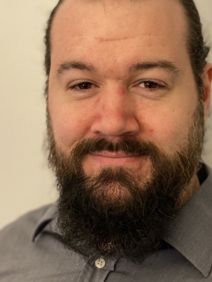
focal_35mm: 90
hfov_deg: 16.4
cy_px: 129
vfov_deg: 21.8
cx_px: 122
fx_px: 734
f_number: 2
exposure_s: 1/20
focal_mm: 6
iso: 320
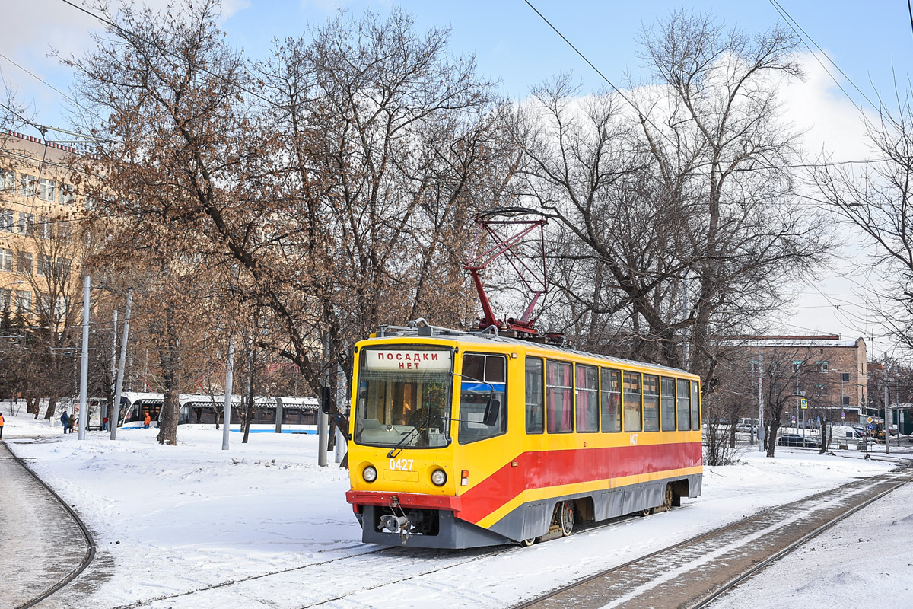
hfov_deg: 41.1
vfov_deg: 28.1
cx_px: 456
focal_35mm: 48
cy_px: 304
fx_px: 1217
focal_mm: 32
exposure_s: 1/250
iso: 100
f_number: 5.6
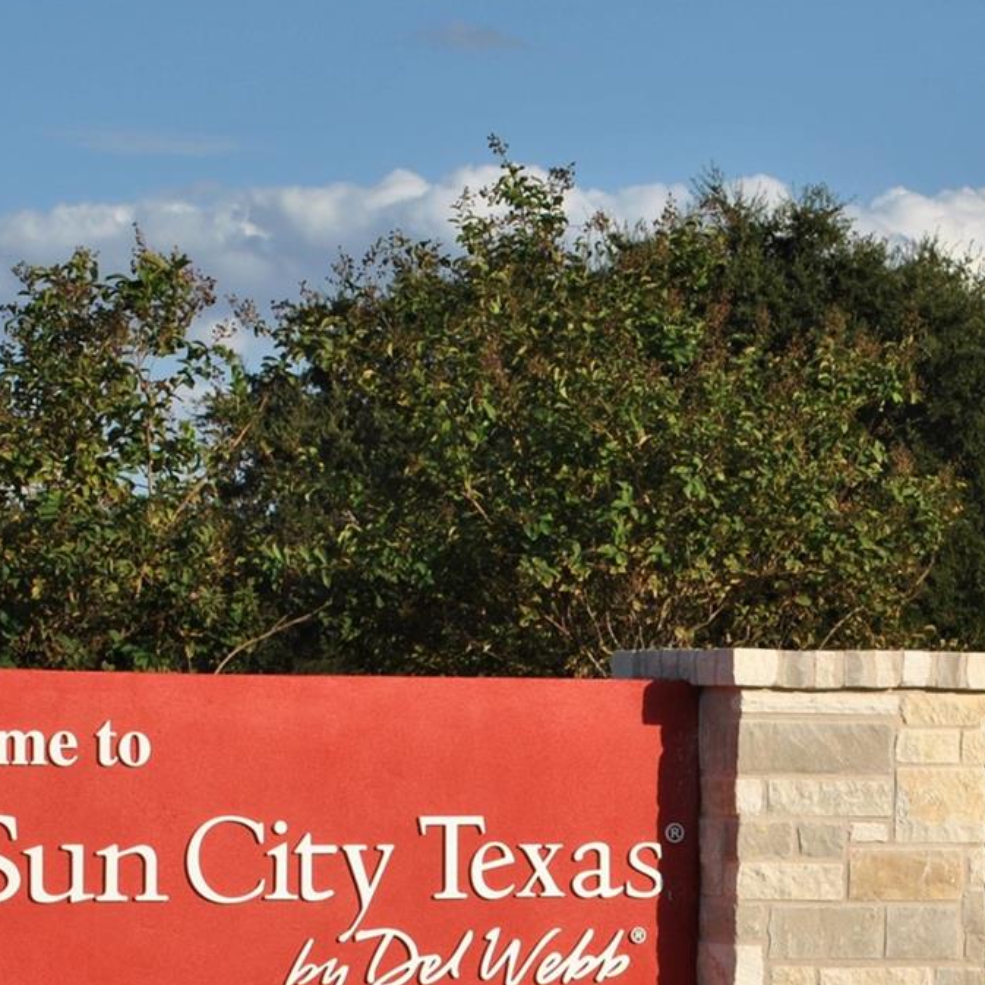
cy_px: 869
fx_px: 4250
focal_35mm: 132
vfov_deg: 13.1
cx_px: 885
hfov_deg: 13.1
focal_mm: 34
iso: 100
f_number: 9
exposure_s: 1/320
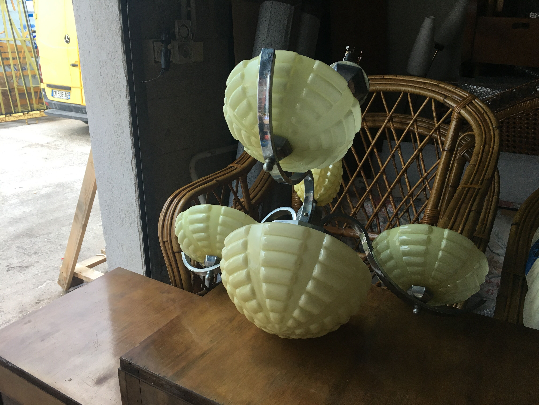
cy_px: 202
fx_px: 452
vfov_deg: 48.2
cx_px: 270
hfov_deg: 61.7
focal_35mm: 29
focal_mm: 4.15
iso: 40
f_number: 2.2
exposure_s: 1/33
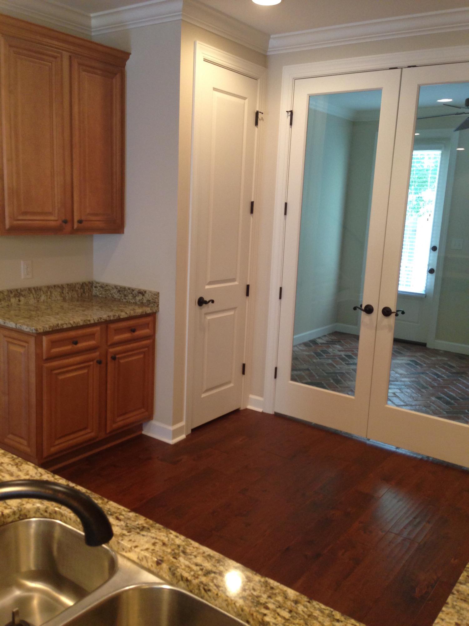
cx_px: 234
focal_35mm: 33
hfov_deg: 42.9
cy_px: 313
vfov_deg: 55.4
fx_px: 596
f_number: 2.4
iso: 100
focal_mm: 4.12
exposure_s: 1/20
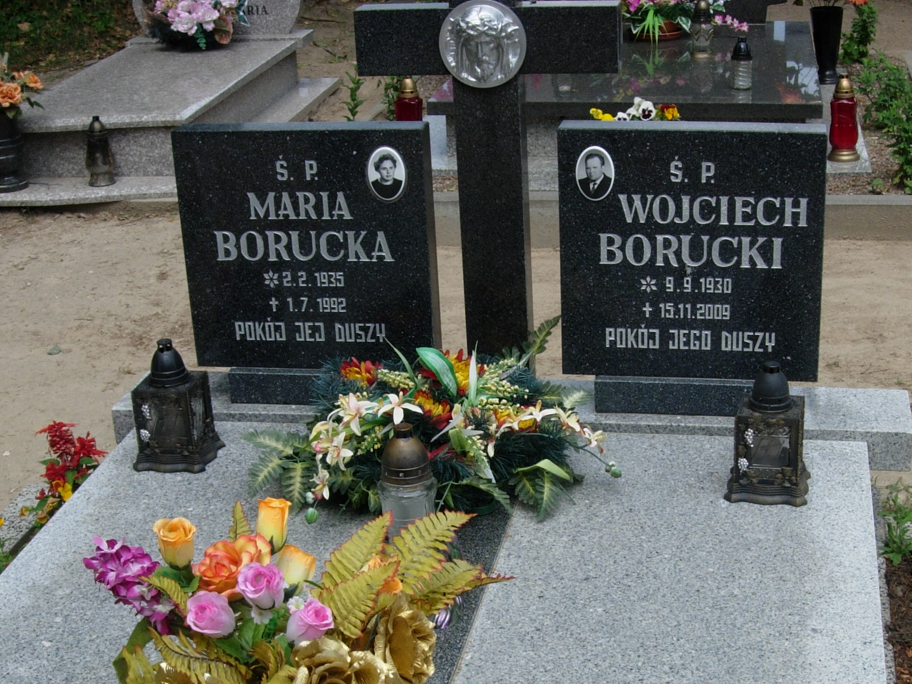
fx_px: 1633
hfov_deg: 31.1
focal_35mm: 62
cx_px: 556
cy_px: 539
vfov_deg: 23.3
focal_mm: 7.8
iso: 64
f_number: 4.8
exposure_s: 1/418
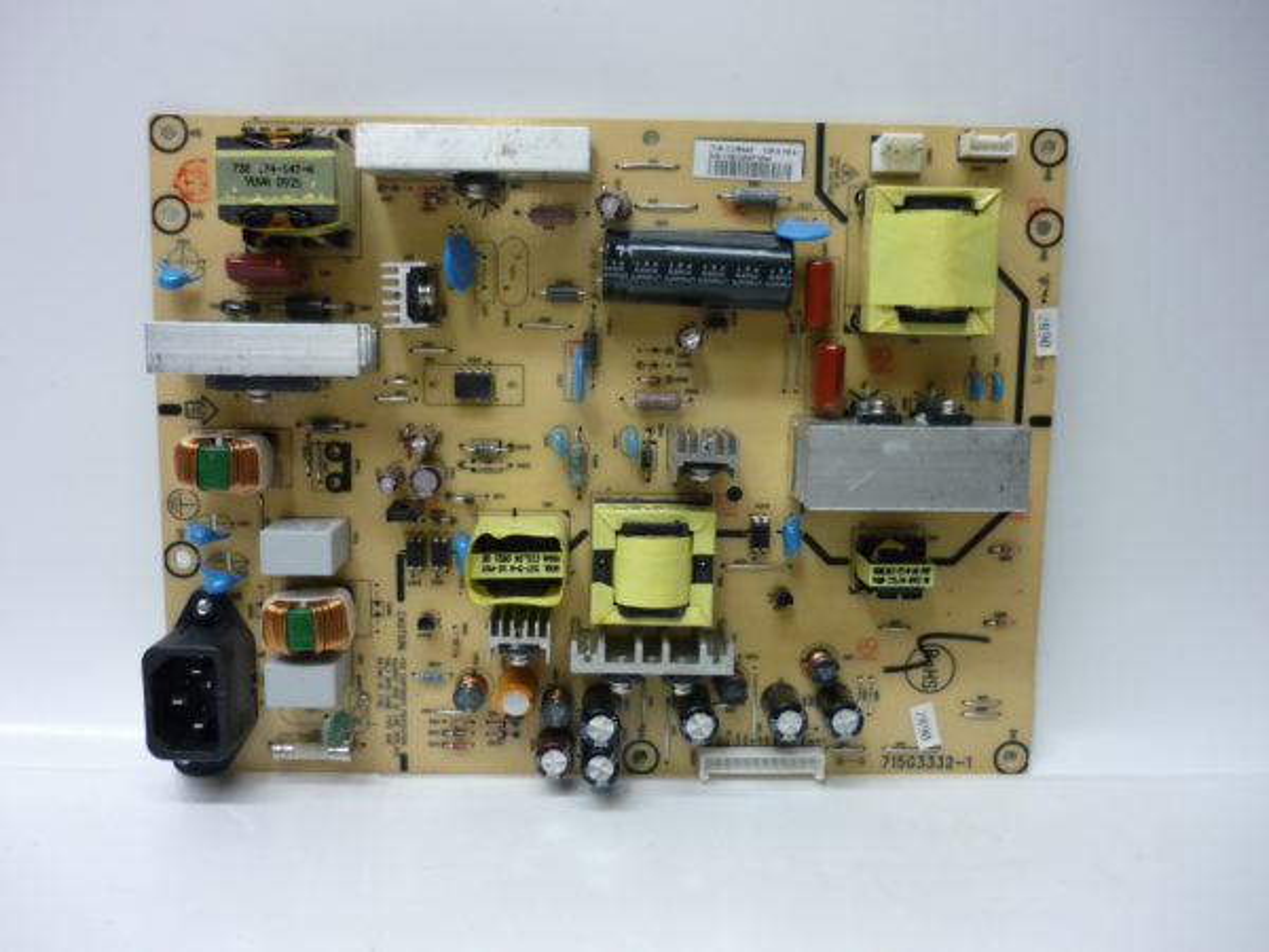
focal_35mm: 33
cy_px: 476
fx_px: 1210
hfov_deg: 55.4
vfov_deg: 42.9
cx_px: 634
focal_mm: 5.5
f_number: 2.8
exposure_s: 1/30
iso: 250
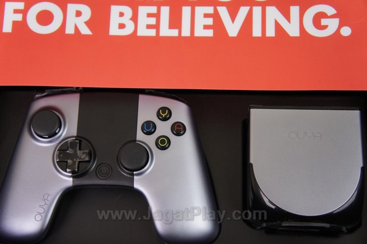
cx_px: 184
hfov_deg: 37.9
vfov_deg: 25.7
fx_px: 535
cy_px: 122
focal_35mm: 52
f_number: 4.5
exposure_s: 1/100
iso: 1600
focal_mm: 35
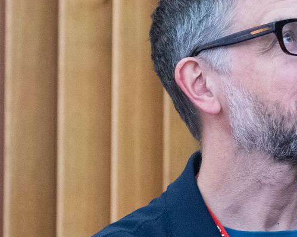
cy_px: 232
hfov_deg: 3.8
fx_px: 4447
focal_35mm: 506
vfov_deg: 3.1
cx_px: 429
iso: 2000
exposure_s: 1/125
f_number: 2.8
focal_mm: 140
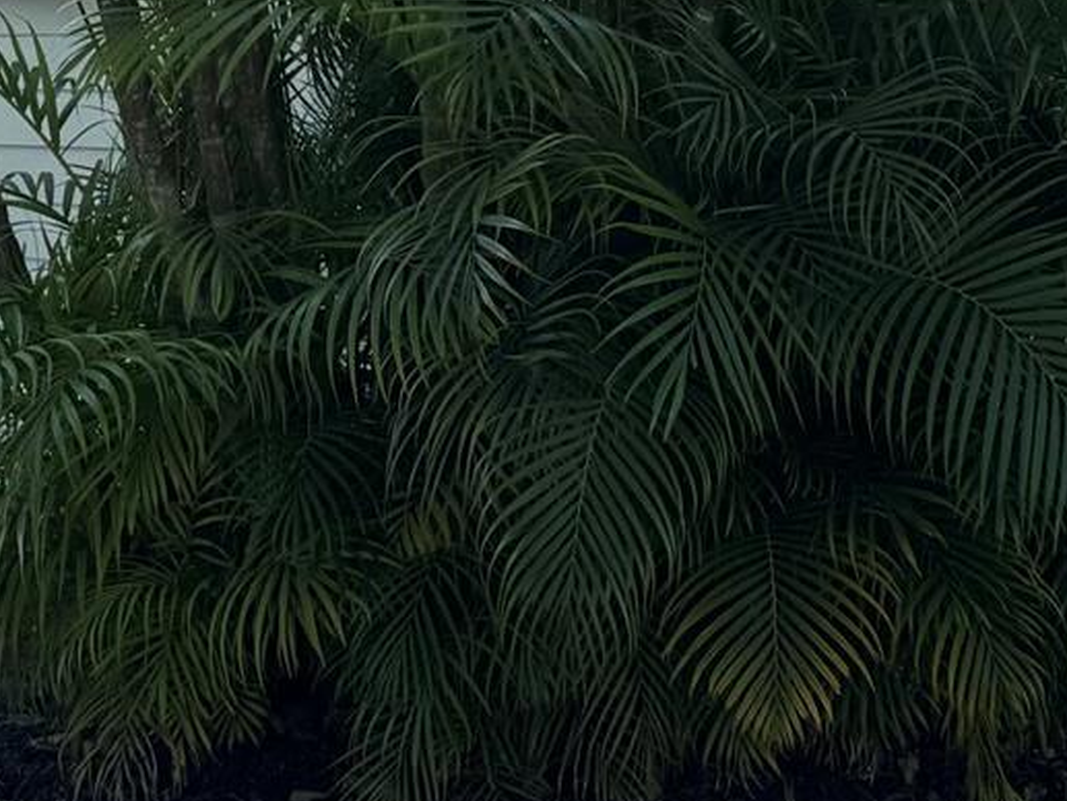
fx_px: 2929
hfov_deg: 20.6
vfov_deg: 14.1
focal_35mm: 95
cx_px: 681
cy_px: -555
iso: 80
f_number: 1.78
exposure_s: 1/2174
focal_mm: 6.76
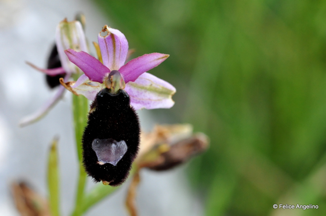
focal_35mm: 158
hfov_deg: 13.1
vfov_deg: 8.7
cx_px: 163
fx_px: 1424
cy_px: 108
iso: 1250
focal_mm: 105
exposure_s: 1/250
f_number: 10
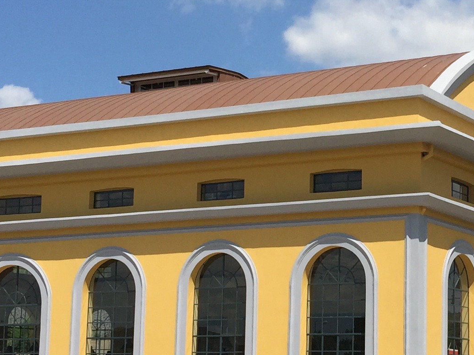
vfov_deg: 16.0
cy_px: 252
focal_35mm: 92
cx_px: 411
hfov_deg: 20.9
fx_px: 1260
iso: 32
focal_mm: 4.15
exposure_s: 1/2825
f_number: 2.2
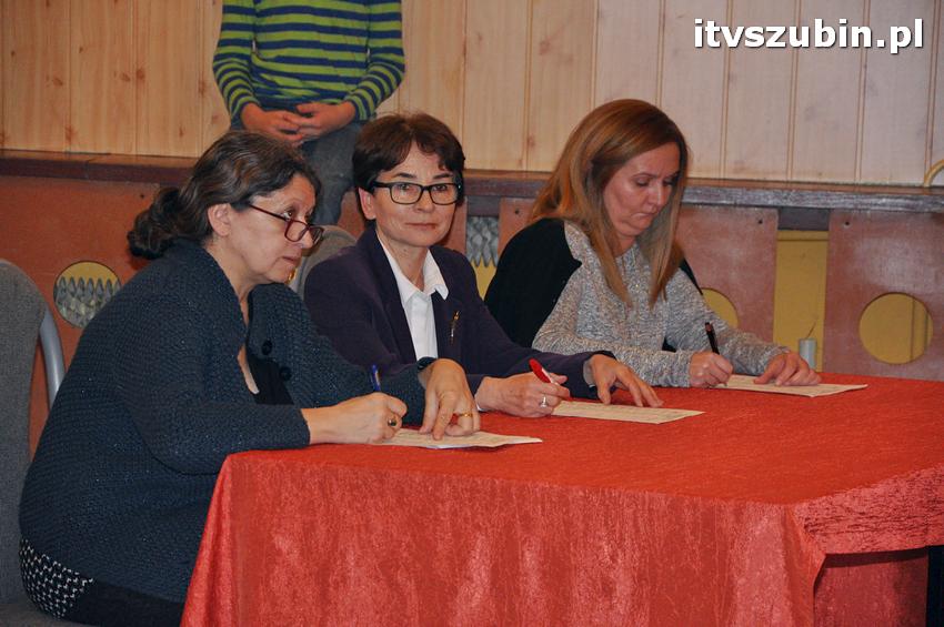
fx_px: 4126
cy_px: 314
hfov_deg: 13.1
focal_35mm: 158
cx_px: 472
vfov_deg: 8.7
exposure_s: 1/60
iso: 2000
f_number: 5.6
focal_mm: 105
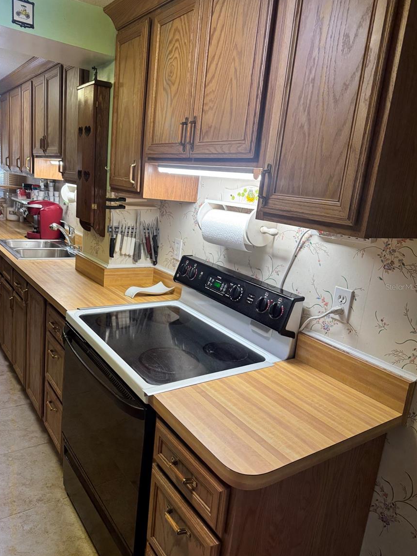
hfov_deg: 54.9
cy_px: 287
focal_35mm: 25
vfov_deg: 69.4
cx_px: 203
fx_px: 402
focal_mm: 6.76
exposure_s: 1/120
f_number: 1.78
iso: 160
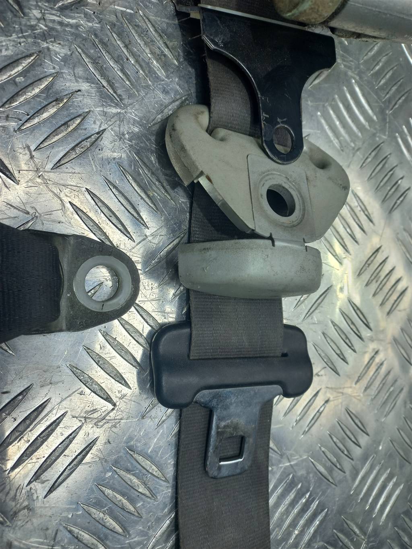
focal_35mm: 25
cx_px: 206
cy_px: 274
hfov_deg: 54.9
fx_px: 397
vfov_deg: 69.4
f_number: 1.8
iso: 32
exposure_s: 1/100
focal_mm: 4.6
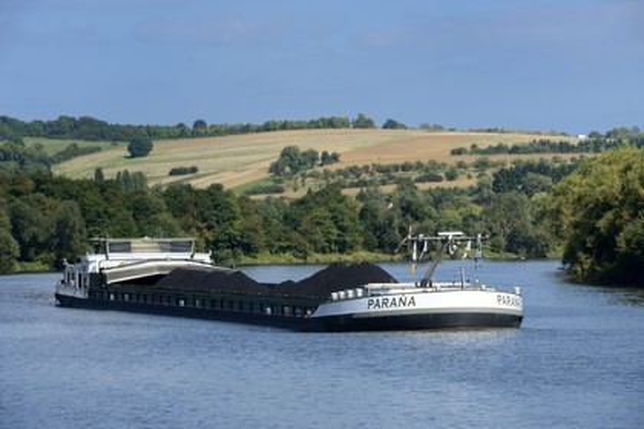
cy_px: 214
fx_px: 3577
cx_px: 322
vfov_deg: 6.9
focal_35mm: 200
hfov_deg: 10.3
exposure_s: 1/200
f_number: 14
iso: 200
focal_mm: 200
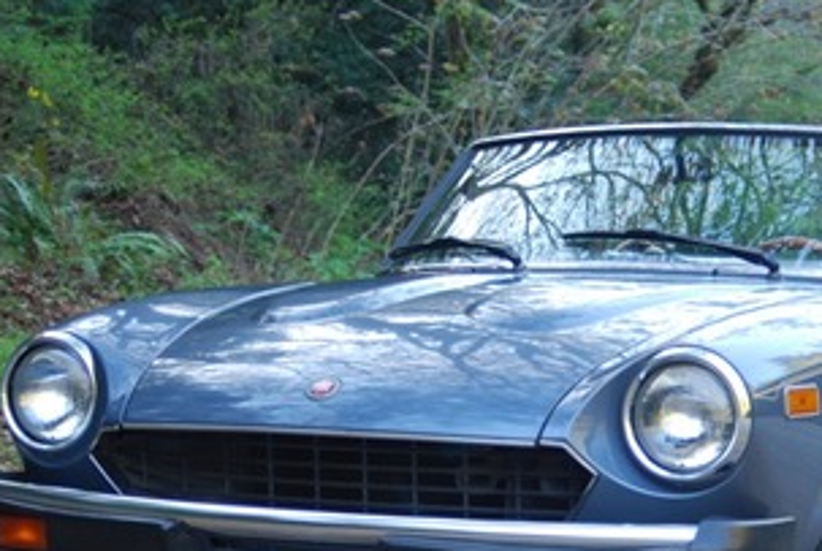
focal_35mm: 119
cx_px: 567
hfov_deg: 17.1
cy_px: 430
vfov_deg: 11.5
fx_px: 2721
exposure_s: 1/50
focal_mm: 48
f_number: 4.2
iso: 200
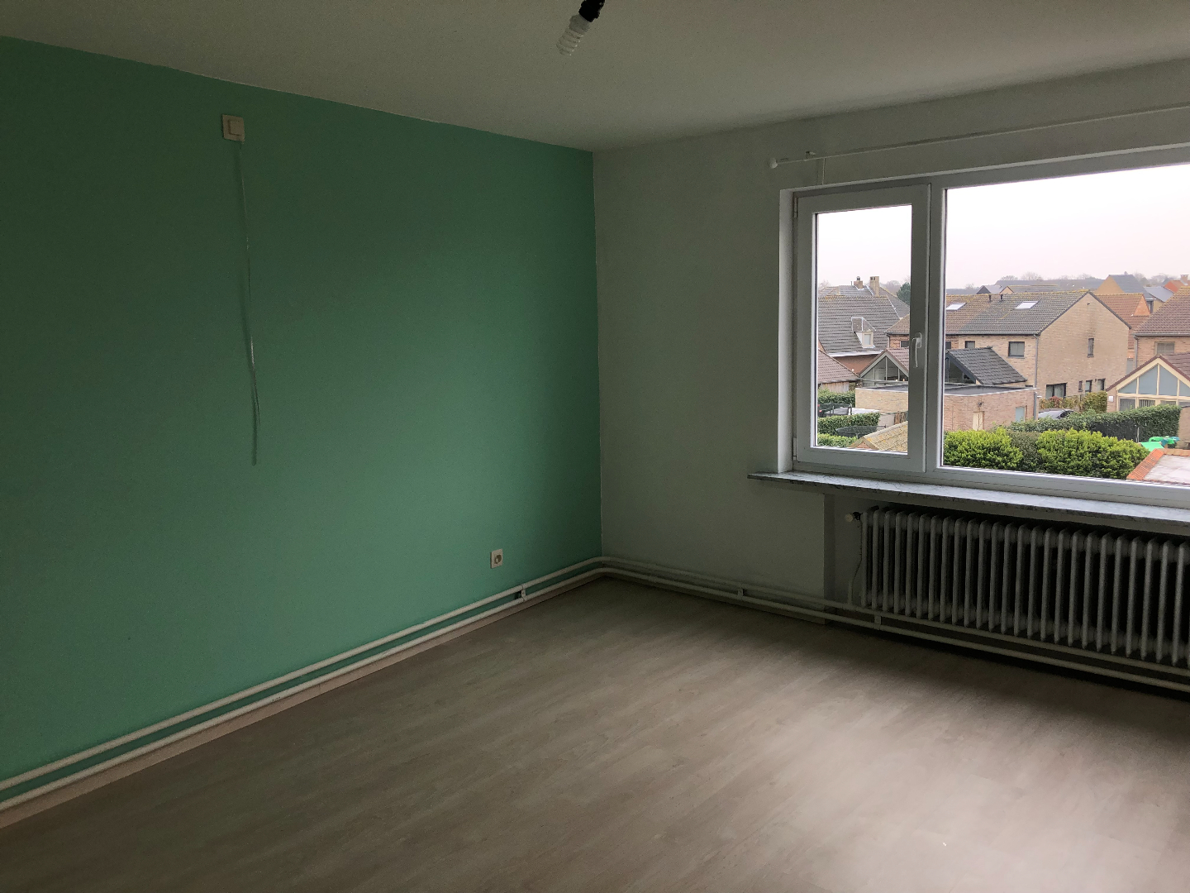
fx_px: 963
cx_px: 595
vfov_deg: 49.7
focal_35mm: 28
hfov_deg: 63.4
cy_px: 446
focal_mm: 3.99
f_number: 1.8
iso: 20
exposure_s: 1/158
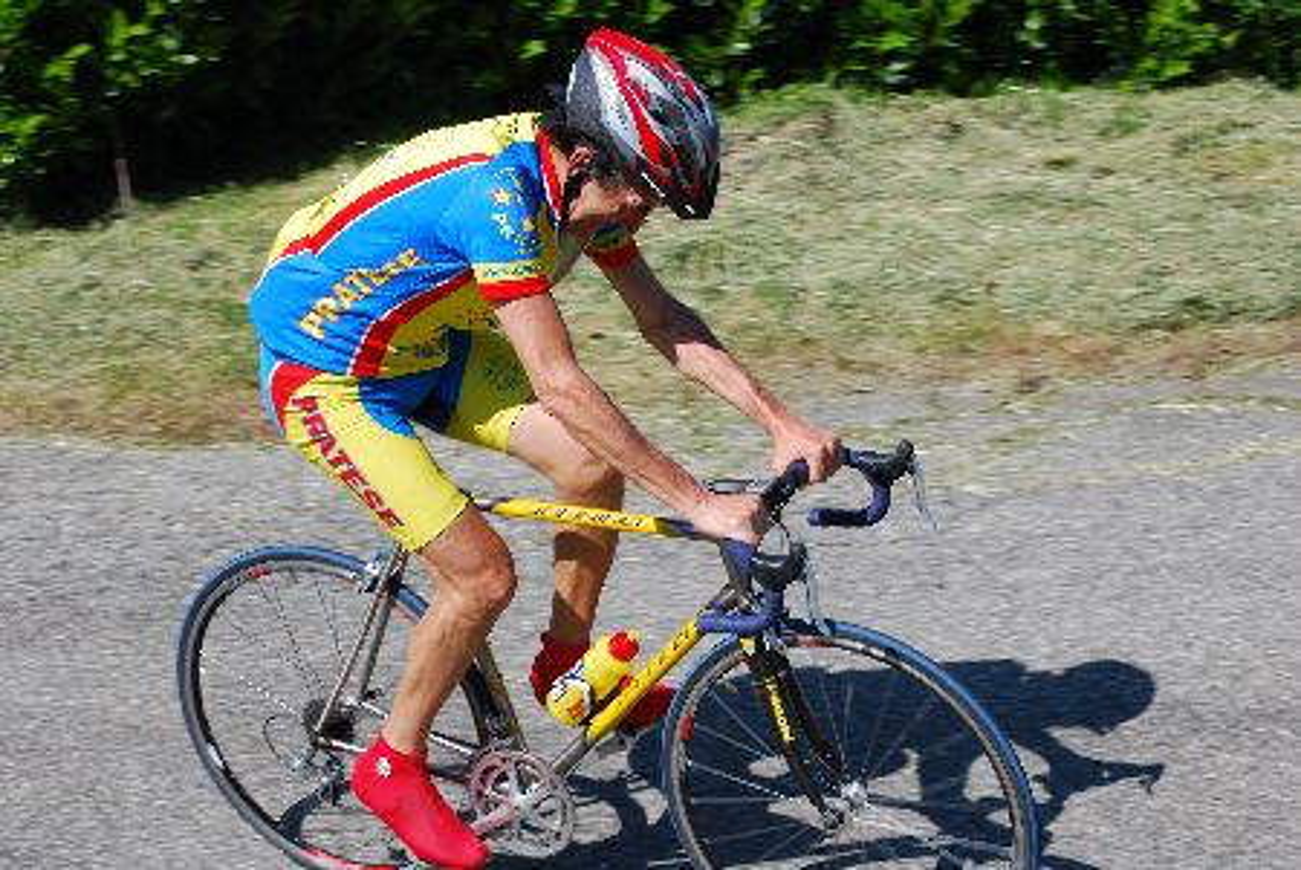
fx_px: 2984
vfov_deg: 16.6
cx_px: 650
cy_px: 435
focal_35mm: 82
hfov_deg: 24.6
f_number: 11
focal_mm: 55
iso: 100
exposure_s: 1/125
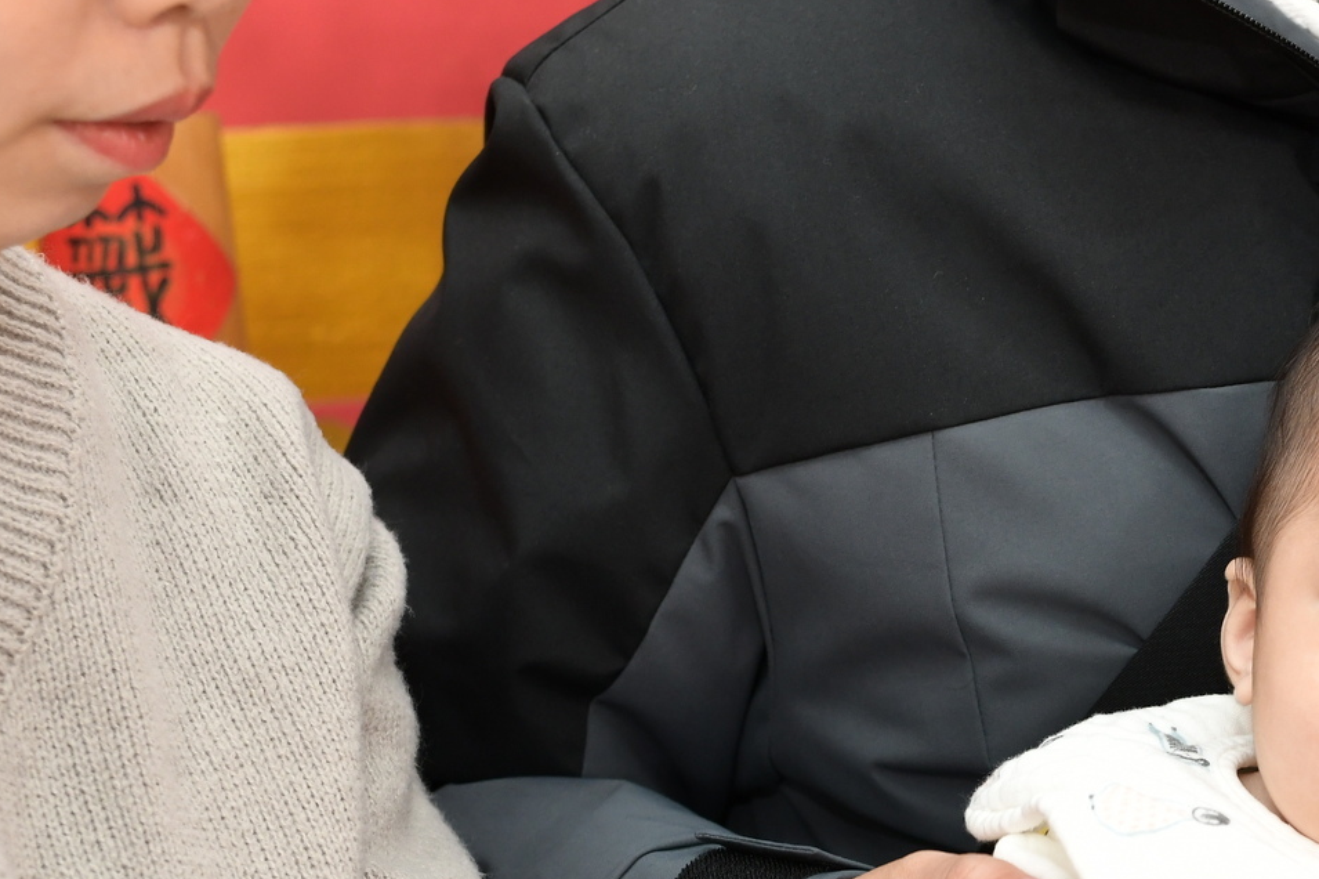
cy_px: 932
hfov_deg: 22.5
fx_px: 3223
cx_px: 1231
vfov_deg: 15.2
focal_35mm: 88
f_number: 4.5
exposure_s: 1/200
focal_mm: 35
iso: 800
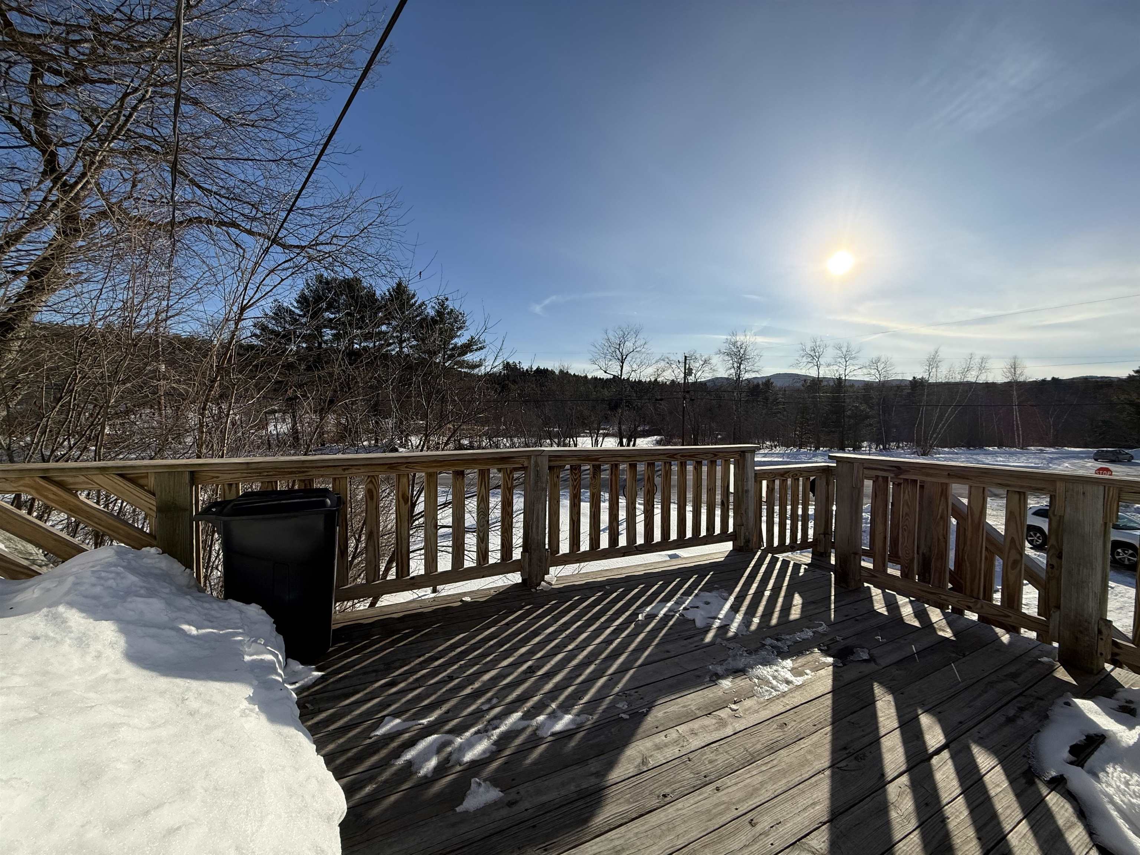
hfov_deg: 102.1
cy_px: 428
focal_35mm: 14
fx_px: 461
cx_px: 570
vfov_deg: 85.7
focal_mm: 2.22
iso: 80
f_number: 2.2
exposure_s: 1/5155
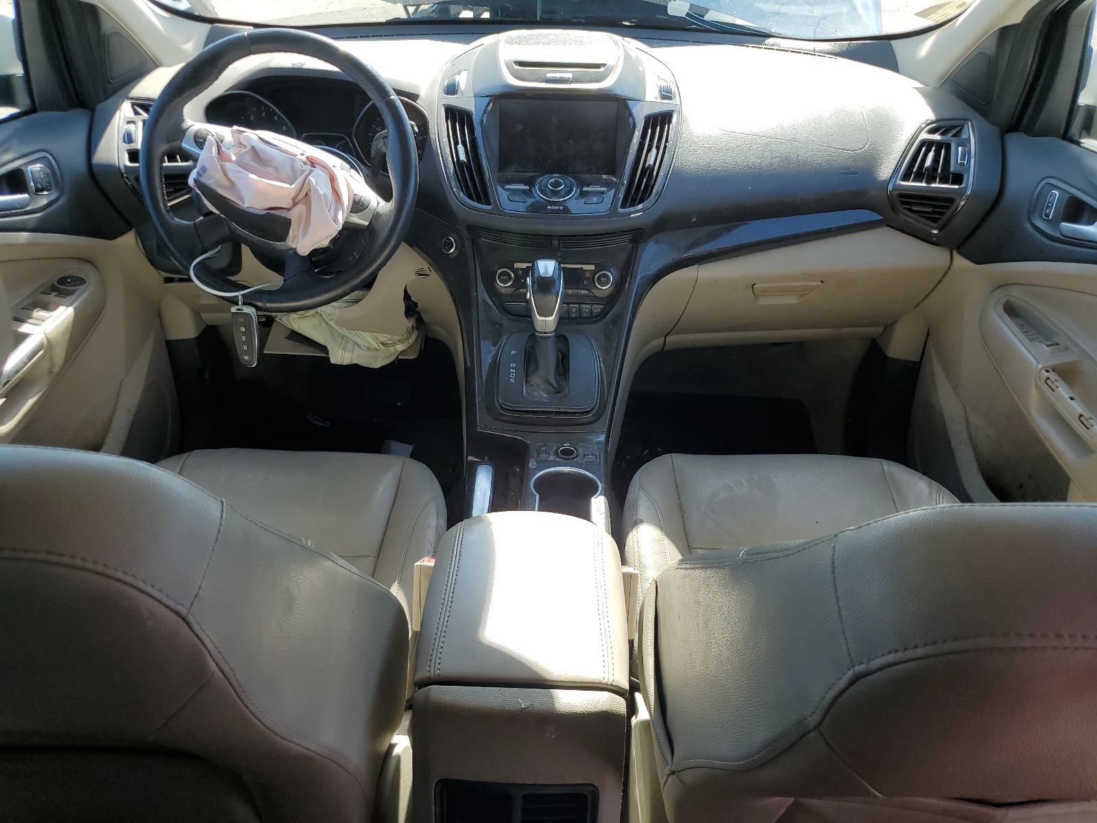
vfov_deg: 53.1
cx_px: 548
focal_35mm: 26
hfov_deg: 67.3
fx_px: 824
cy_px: 412
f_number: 1.5
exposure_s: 1/526
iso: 50
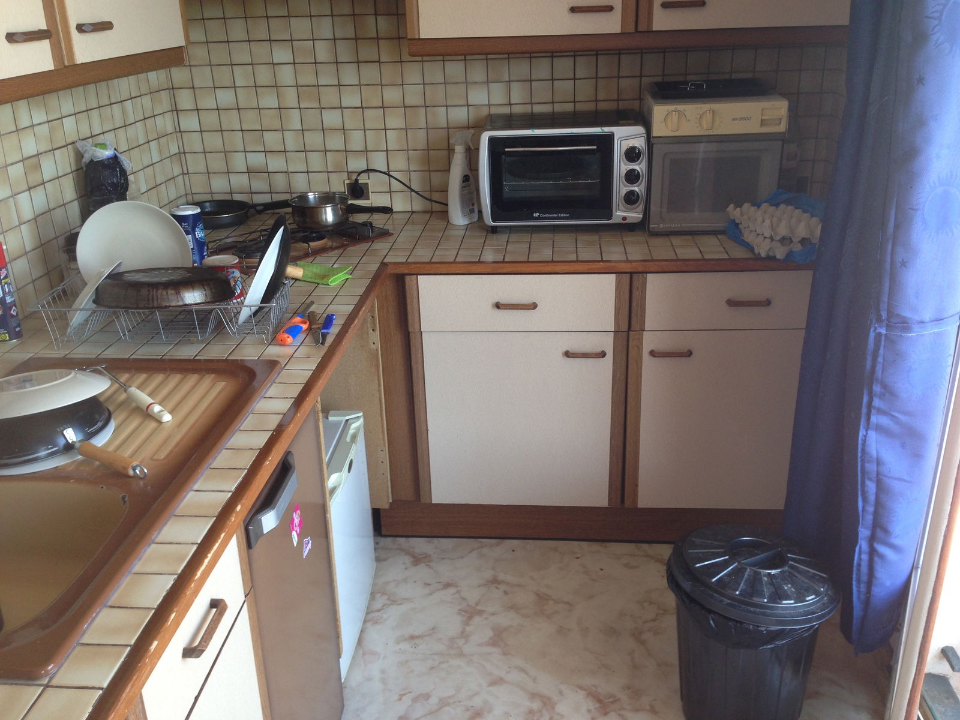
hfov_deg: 55.4
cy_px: 360
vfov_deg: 42.9
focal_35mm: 33
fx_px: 915
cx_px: 480
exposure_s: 1/40
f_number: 2.4
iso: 50
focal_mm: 4.12
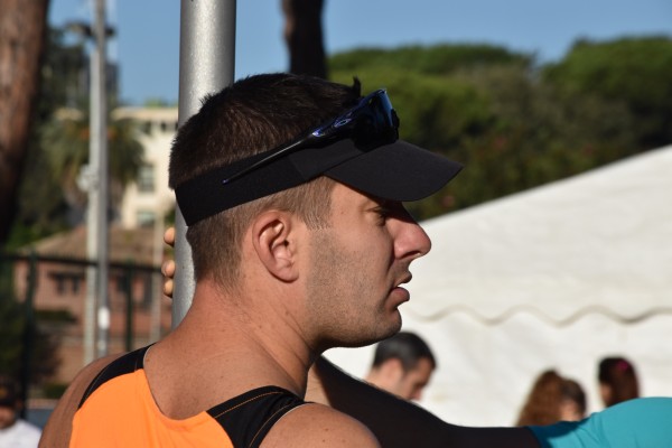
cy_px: 224
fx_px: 3920
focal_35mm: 210
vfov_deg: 6.5
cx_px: 336
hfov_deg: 9.8
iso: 320
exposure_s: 1/800
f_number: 11
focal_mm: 140
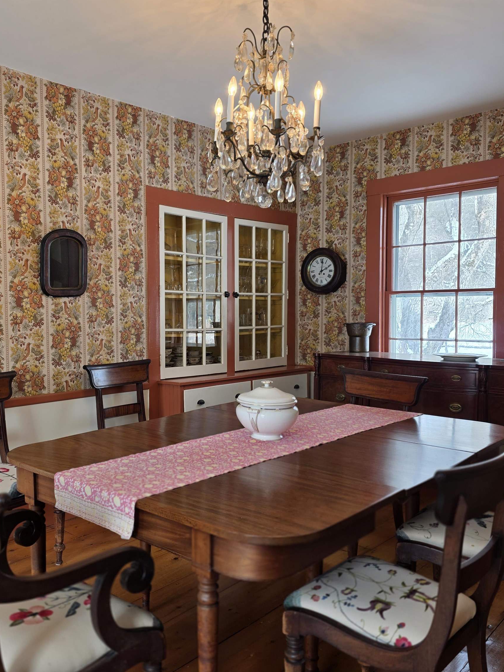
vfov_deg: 58.4
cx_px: 191
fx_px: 602
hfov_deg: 45.1
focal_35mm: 31
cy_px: 333
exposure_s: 1/120
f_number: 1.7
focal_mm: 6.3
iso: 50
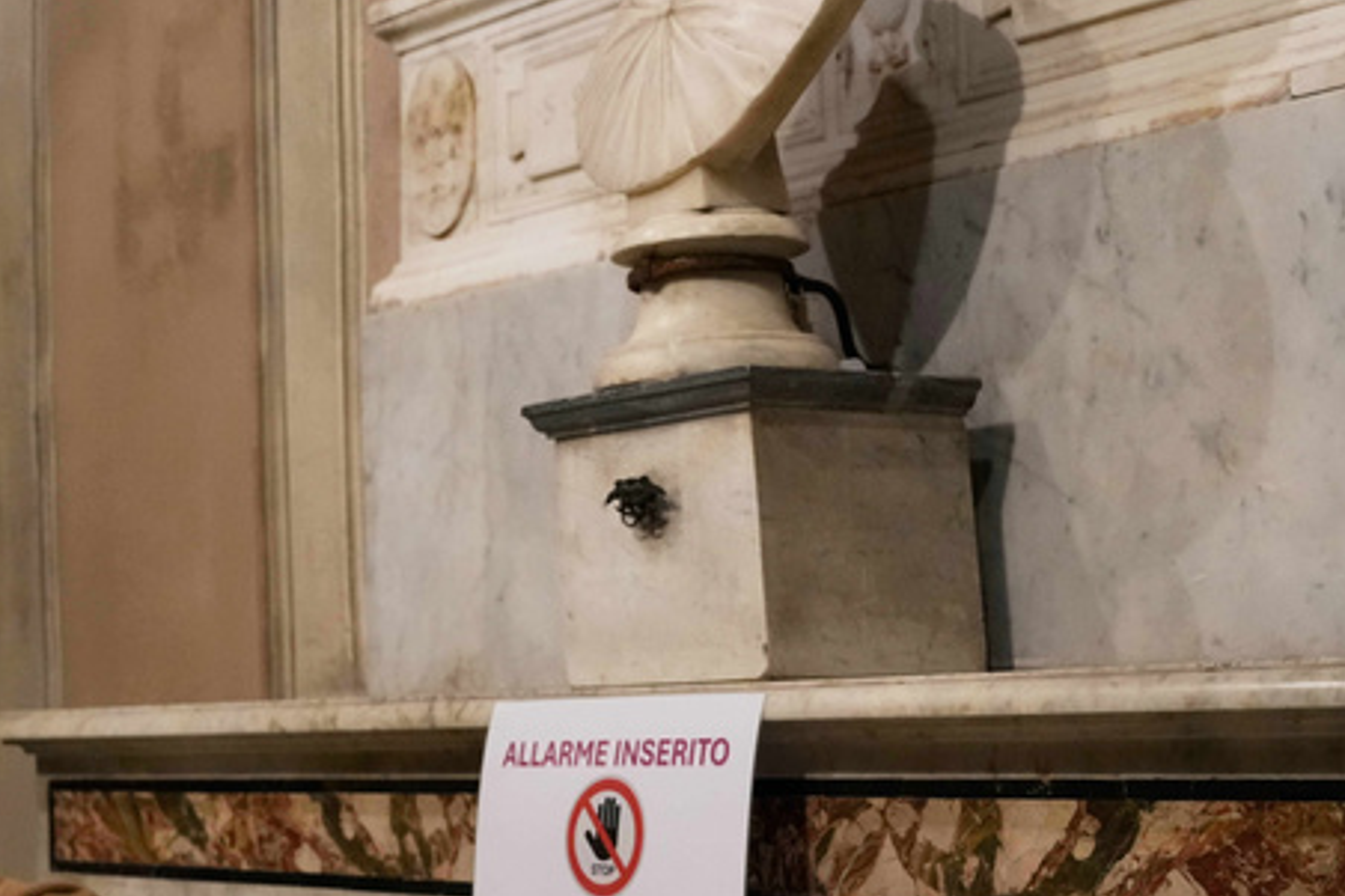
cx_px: 333
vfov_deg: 19.9
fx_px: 2539
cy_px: 284
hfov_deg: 29.2
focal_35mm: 68
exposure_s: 1/125
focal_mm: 30
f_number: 4
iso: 3200
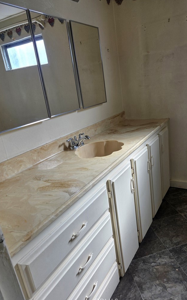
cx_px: 108
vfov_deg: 72.6
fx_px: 204
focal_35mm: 25
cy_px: 152
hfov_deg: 49.1
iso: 50
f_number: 1.7
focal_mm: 6.3
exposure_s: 1/359
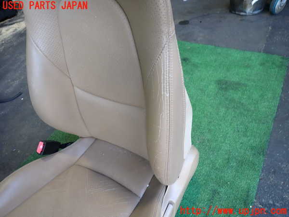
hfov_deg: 69.4
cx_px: 144
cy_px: 108
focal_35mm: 25
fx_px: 209
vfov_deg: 54.9
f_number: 2
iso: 200
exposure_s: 1/50
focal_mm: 4.5
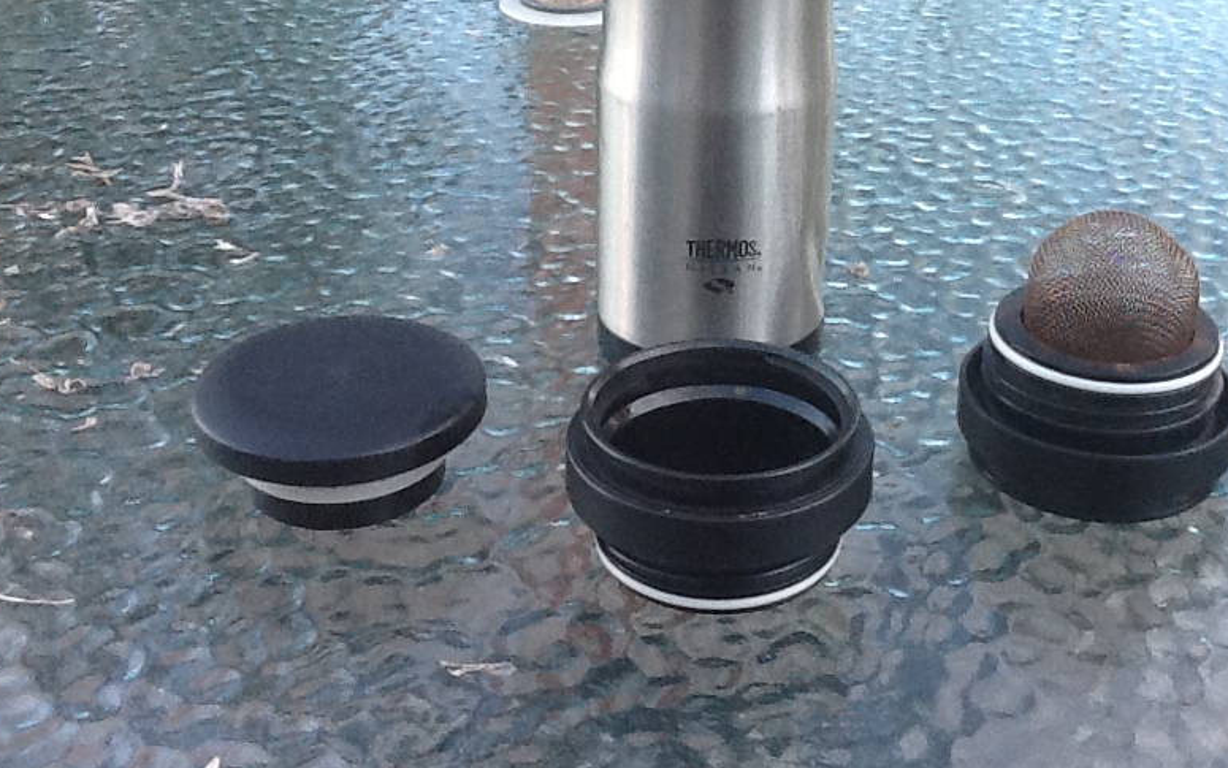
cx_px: 737
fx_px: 1406
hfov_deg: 46.9
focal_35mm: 42
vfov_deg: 30.1
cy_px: 201
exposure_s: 1/60
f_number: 2.4
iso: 100
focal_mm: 2.03
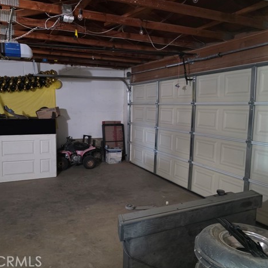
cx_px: 114
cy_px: 131
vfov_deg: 57.3
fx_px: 245
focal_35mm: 28
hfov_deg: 57.1
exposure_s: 1/30
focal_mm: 6.3
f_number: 1.7
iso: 1250
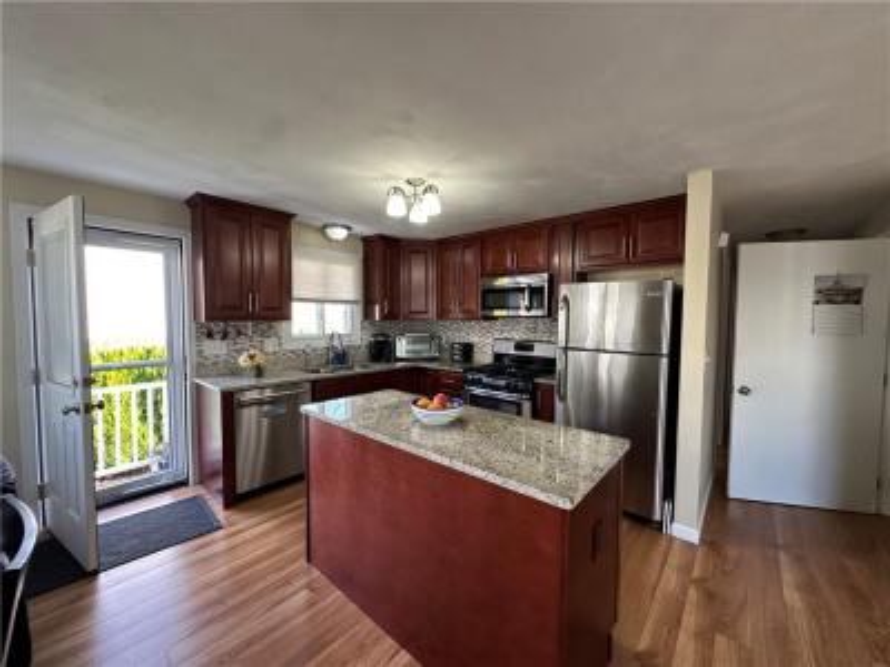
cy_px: 334
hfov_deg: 102.1
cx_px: 445
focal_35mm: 14
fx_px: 360
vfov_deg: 85.7
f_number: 2.2
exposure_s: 1/120
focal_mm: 2.22
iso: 200
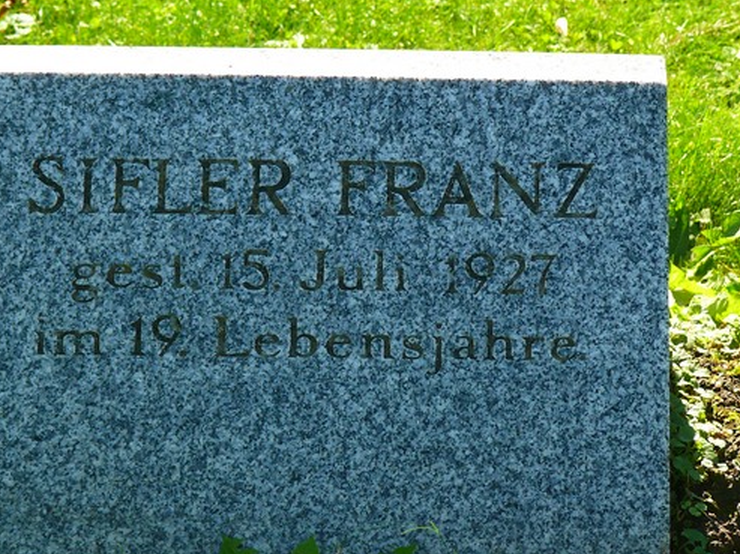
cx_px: 293
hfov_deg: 7.9
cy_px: 263
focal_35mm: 251
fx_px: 5362
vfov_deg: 5.9
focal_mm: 34.9
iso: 100
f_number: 3.6
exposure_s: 1/100
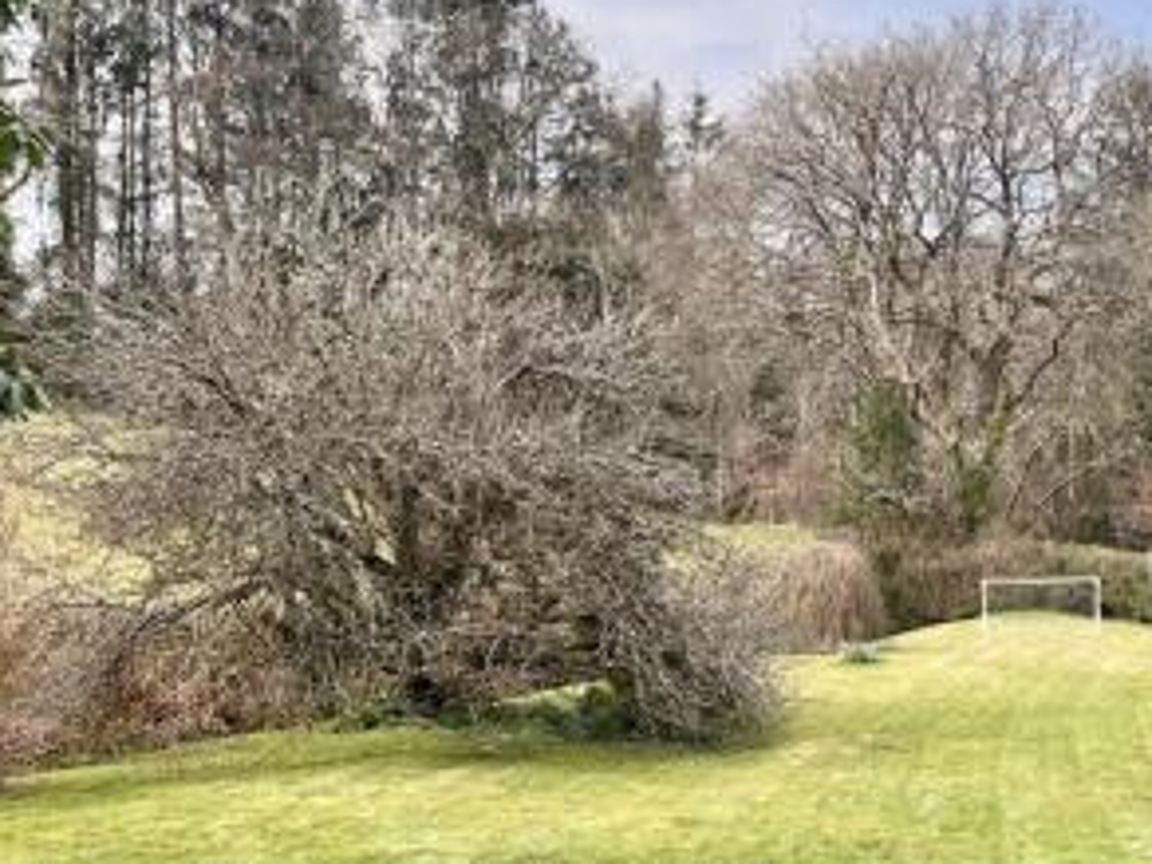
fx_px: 1731
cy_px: 523
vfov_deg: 28.0
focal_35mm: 52
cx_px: 1020
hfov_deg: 34.9
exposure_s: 1/1779
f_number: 1.5
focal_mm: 5.7
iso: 50
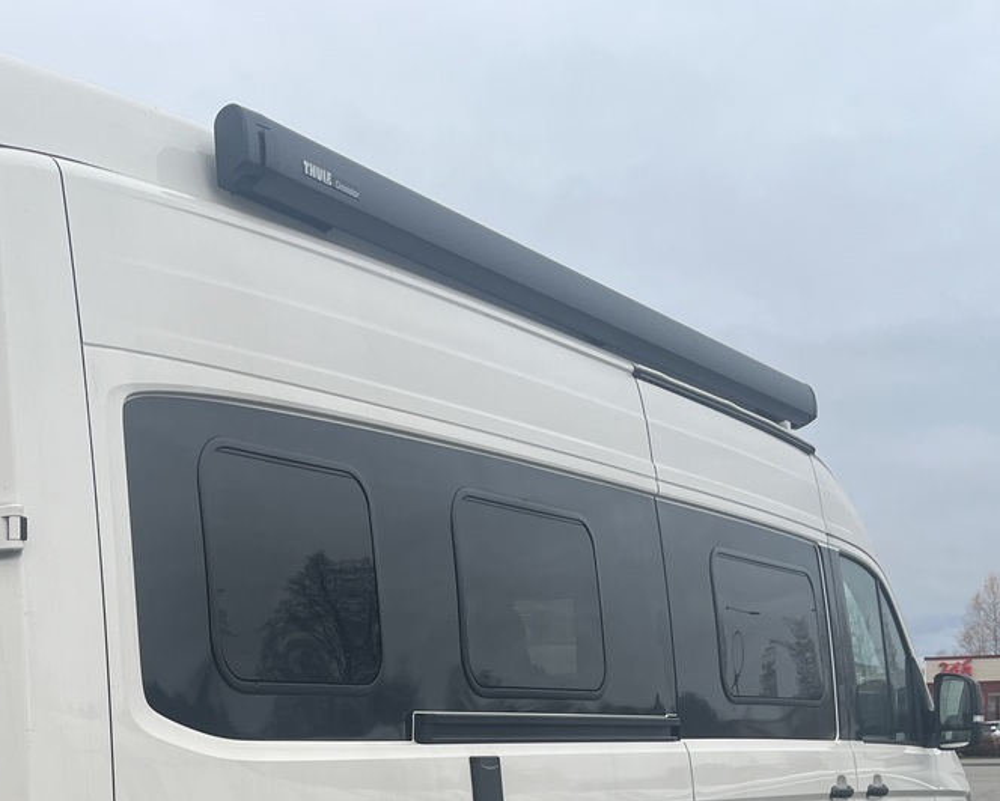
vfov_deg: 26.4
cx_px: 217
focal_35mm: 55
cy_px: 775
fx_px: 1629
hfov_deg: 33.3
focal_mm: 5.1
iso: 50
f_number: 1.6
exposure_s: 1/122
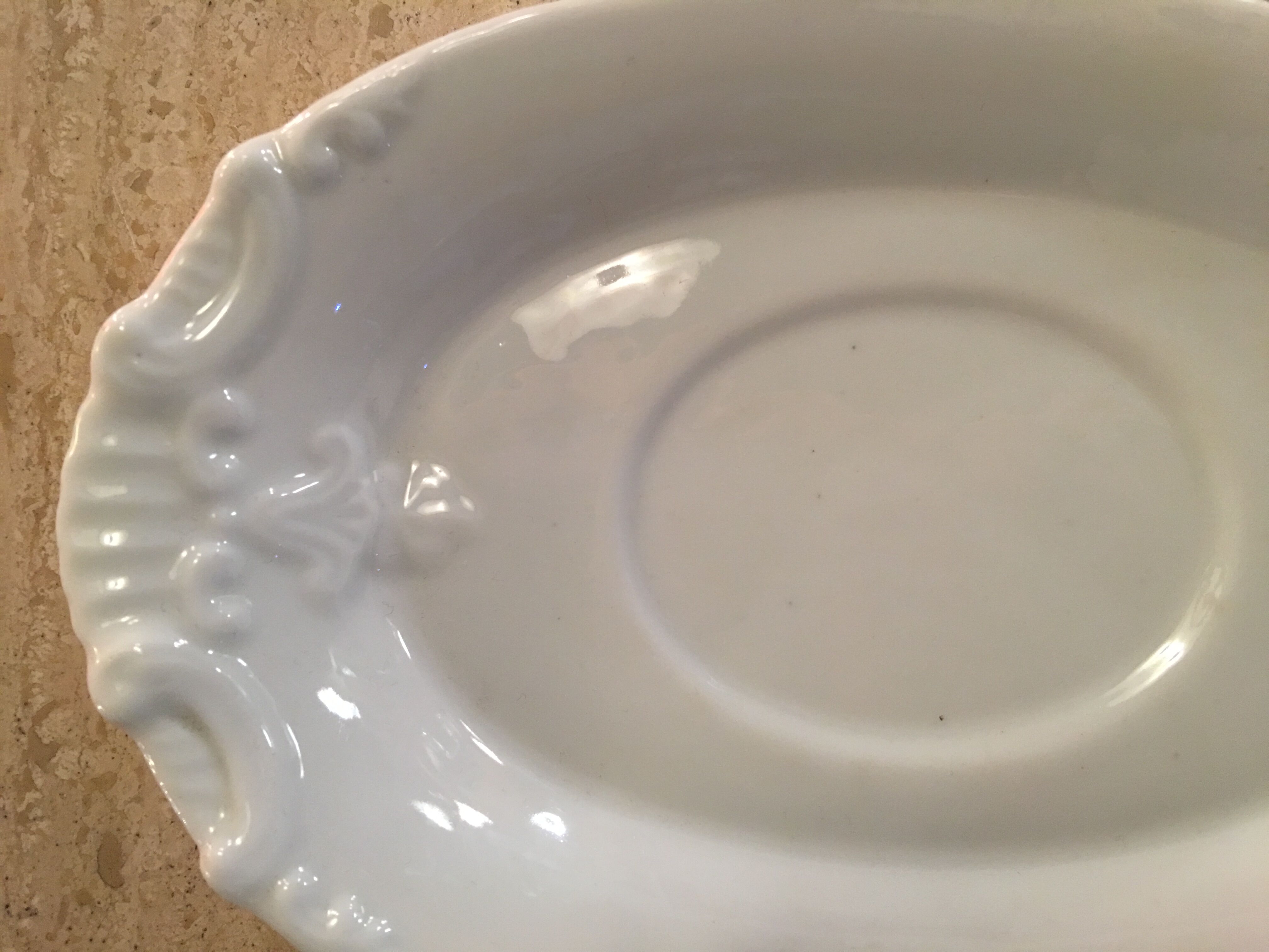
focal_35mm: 29
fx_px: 1063
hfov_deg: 61.7
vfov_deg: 48.2
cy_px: 476
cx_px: 634
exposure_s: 1/17
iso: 100
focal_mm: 4.15
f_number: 2.2
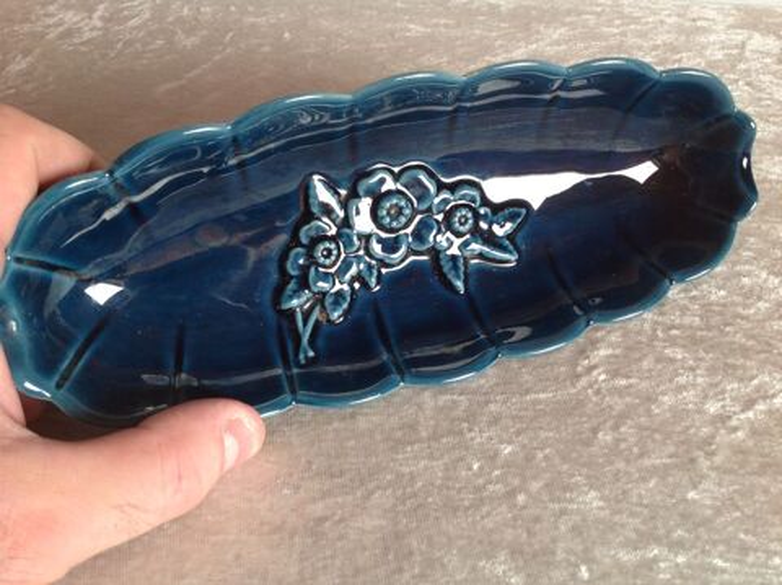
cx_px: 391
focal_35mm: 35
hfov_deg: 52.7
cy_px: 292
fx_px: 790
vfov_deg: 40.6
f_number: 2.4
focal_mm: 4.28
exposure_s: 1/17
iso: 50
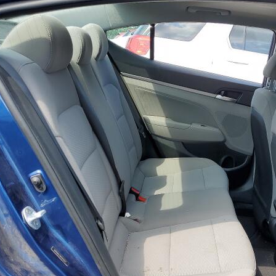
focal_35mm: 41
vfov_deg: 40.5
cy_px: 182
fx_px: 370
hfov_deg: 40.7
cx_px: 169
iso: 50
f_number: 1.5
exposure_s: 1/714
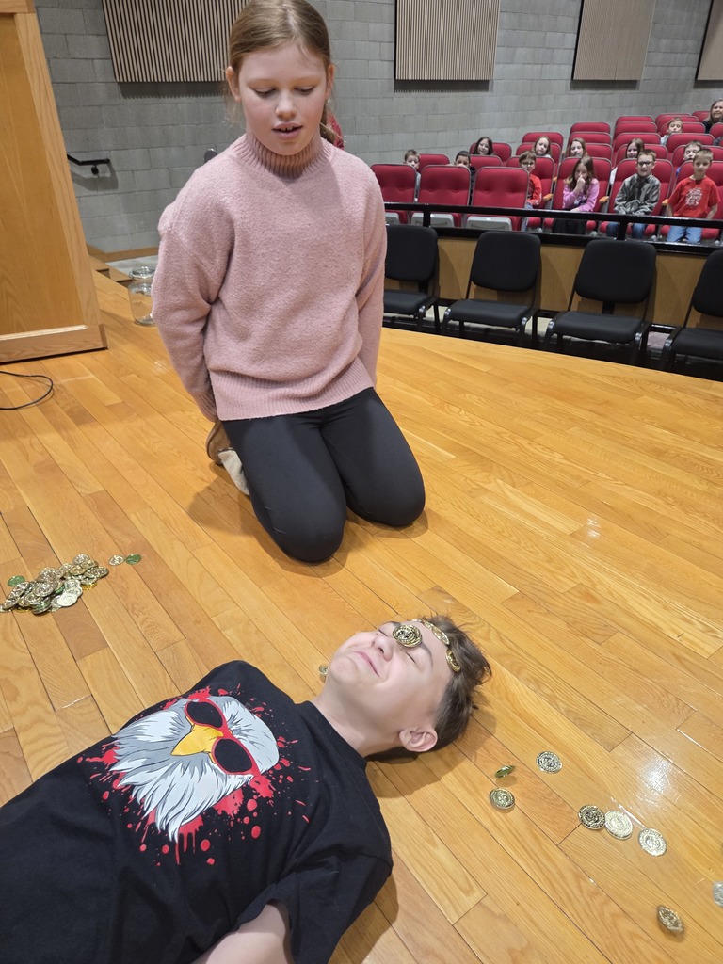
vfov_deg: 73.9
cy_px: 482
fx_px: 641
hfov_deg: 58.9
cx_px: 362
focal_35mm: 23
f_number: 1.8
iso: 400
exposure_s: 1/50.3
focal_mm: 5.4
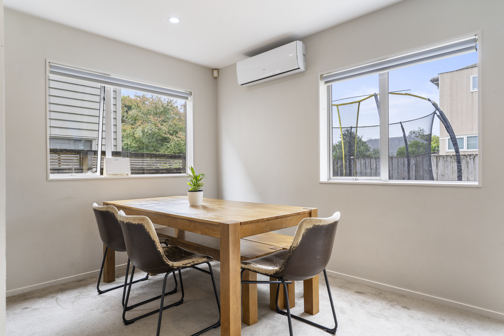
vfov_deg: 59.5
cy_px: 168
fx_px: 294
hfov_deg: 81.2
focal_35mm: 21
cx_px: 252
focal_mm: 21
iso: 640
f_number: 6.3
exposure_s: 1/500
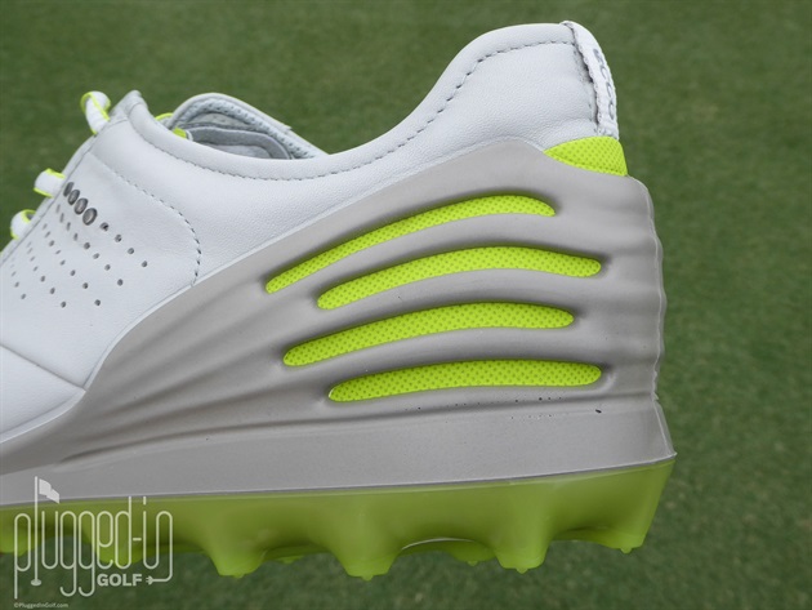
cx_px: 406
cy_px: 305
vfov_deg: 36.8
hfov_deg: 47.8
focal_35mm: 39
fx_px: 915
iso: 80
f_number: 3.7
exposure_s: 1/400
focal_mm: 6.7
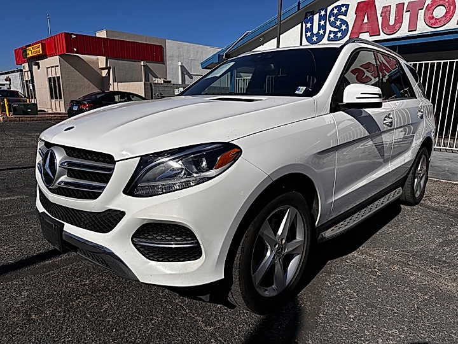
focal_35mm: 24
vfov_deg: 56.8
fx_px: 318
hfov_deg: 71.6
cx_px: 229
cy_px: 172
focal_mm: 6.86
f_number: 1.78
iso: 80
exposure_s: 1/13699
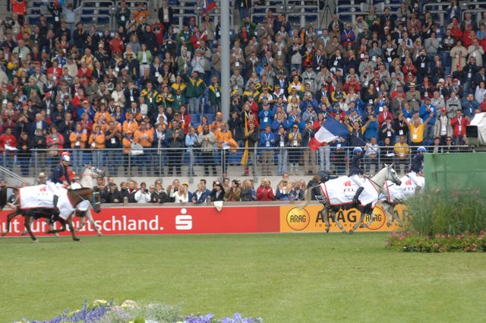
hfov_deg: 13.1
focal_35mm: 158
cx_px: 243
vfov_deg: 8.7
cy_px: 162
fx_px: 2124
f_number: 6.3
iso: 400
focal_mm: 105
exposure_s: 1/400
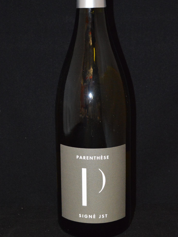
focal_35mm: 76
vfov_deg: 25.6
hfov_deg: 19.4
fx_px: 521
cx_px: 97
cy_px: 94
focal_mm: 40
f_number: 4.8
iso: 3200
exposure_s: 1/60
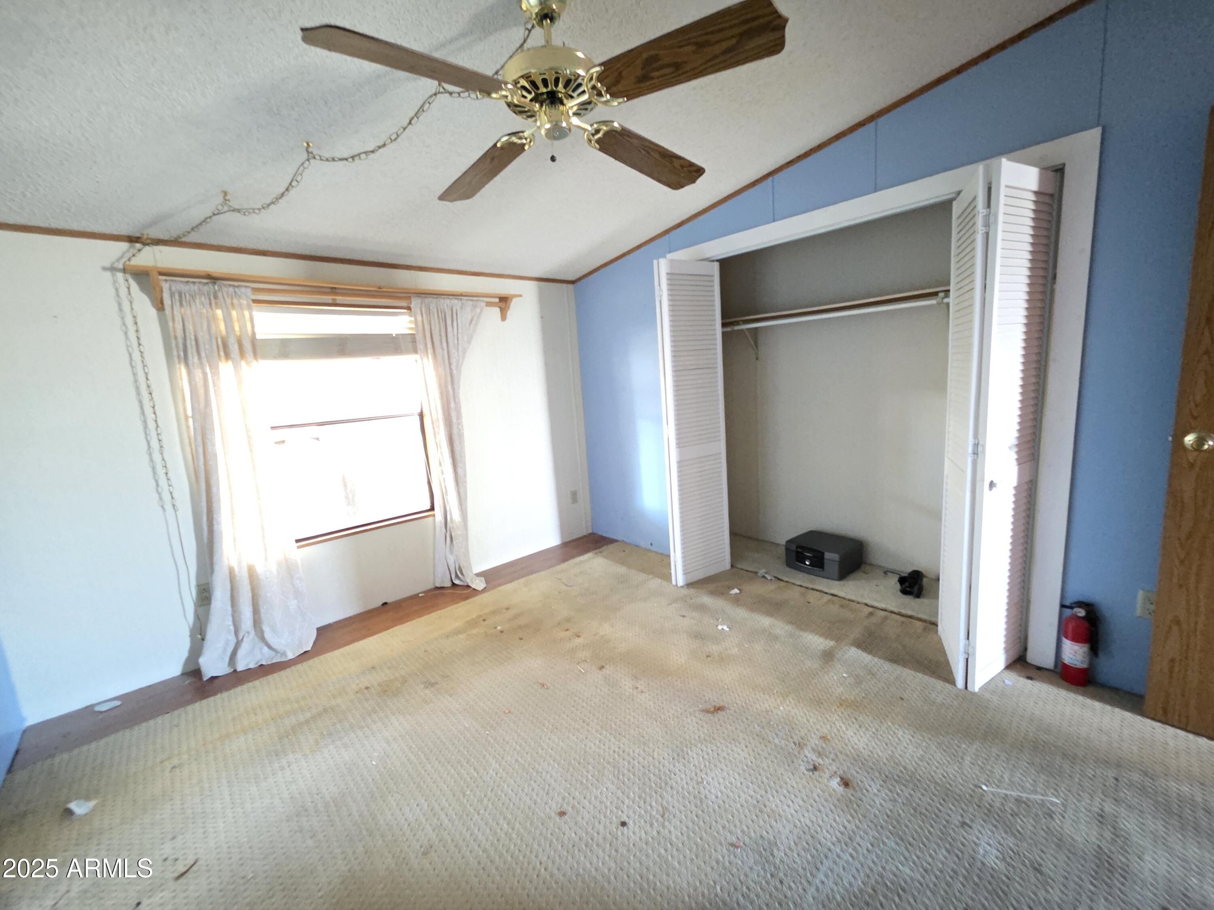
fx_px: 456
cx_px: 607
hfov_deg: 106.2
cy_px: 455
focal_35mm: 13
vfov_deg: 89.9
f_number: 1.9
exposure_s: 1/24
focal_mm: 2.2
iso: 3200
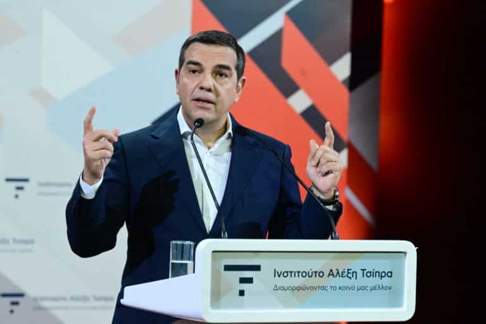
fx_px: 2295
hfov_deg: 12.1
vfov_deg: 8.1
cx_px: 243
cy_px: 162
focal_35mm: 170
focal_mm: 170
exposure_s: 1/400
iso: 8000
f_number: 6.3
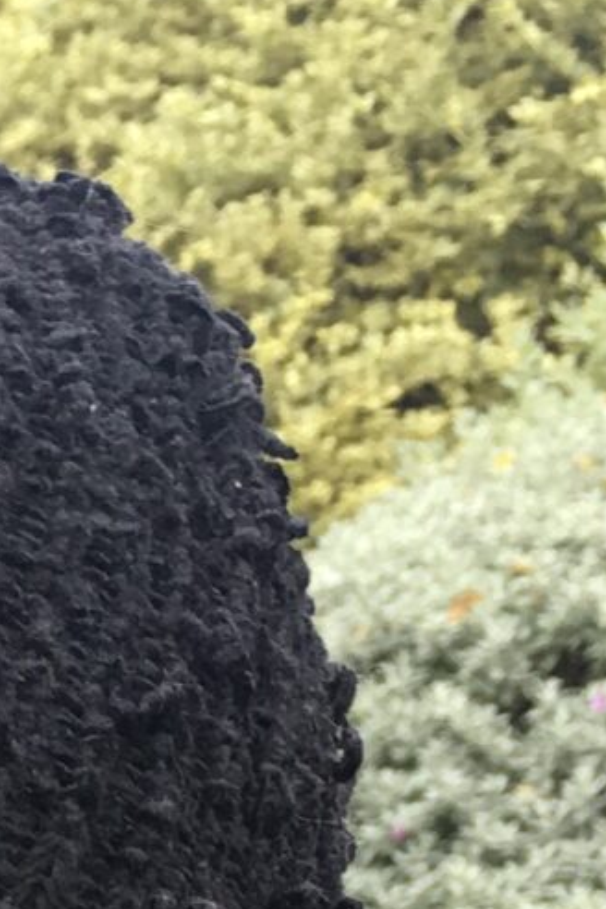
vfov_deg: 12.3
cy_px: 1482
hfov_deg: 7.9
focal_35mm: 157
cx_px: -955
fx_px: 3964
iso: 25
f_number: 2.2
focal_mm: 4.15
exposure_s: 1/120
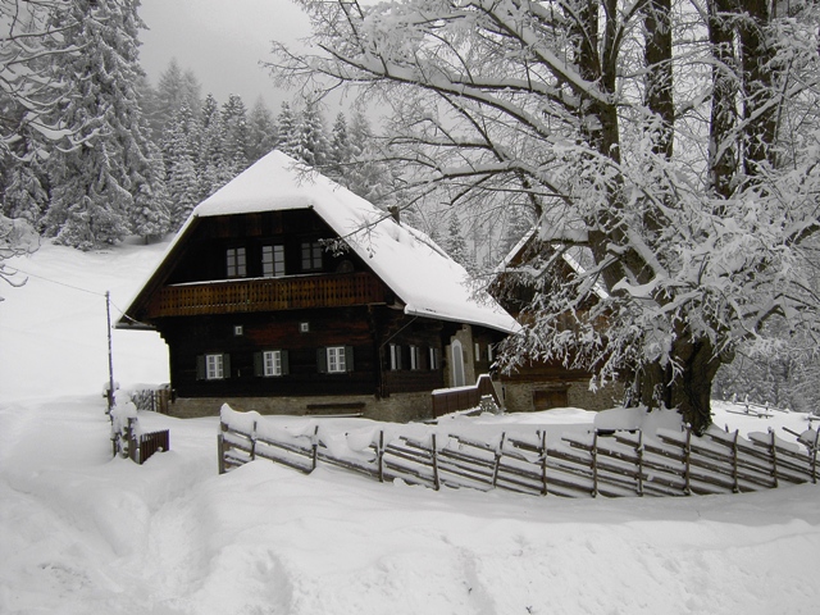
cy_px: 308
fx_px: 829
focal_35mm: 35
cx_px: 410
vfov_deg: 40.7
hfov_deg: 52.6
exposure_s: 1/125
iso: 100
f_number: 4.5
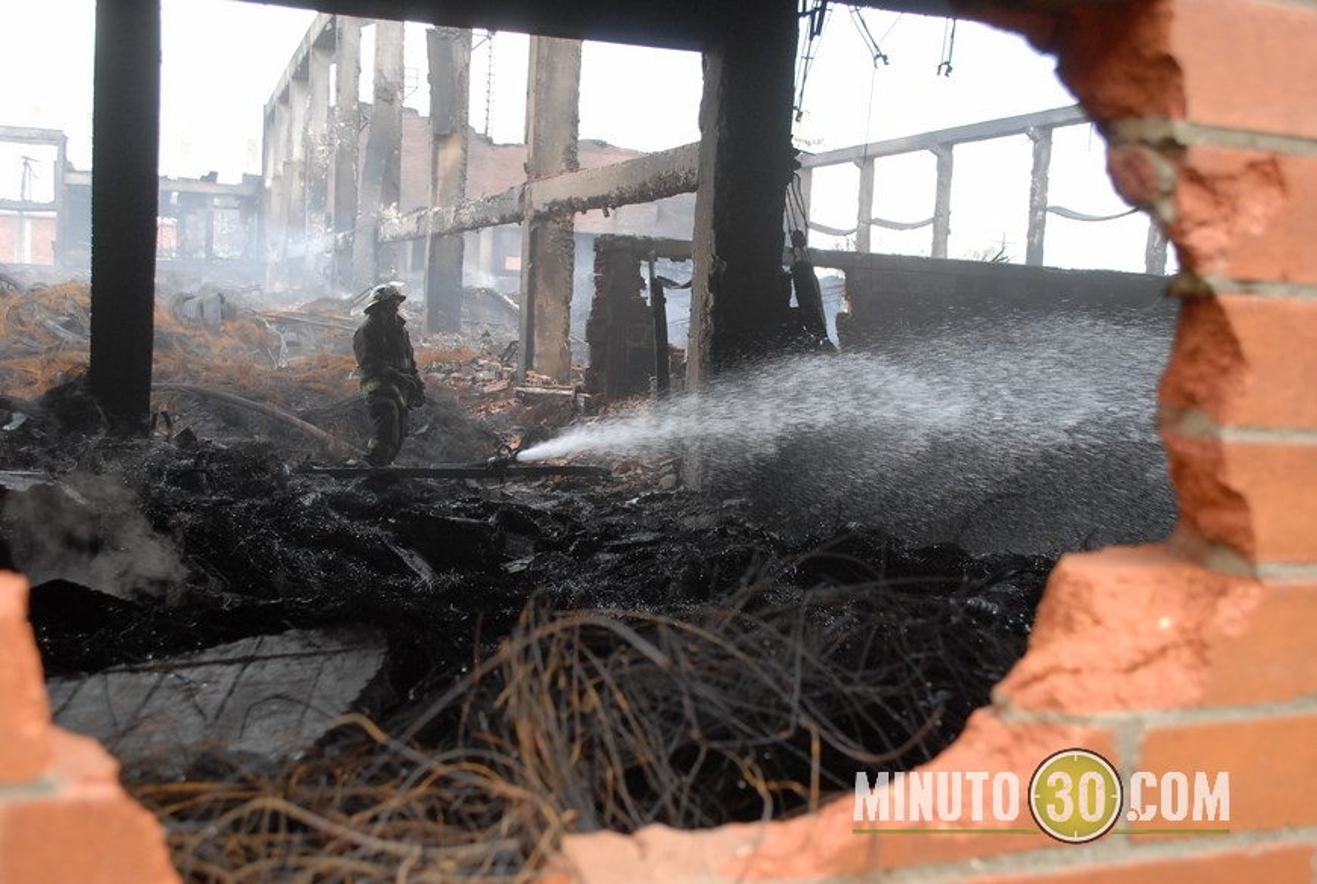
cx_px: 658
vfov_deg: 37.0
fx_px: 1320
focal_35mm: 36
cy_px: 442
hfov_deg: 53.0
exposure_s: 1/250
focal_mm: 24
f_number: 5.6
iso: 560
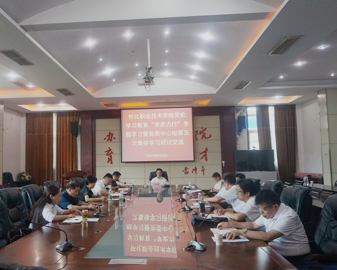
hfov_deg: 54.5
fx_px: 325
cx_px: 138
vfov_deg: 45.1
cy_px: 135
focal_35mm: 33
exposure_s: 1/60
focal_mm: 19
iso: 640
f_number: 4
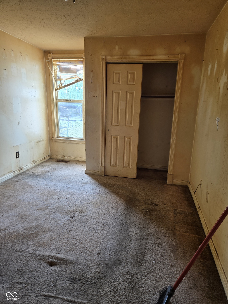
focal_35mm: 23
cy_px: 152
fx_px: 202
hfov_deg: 58.9
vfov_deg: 73.9
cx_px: 114
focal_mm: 5.4
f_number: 1.8
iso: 64
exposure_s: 1/180
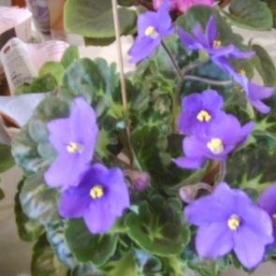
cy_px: 154
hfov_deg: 35.9
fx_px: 424
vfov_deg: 36.0
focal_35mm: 47
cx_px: 172
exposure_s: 1/4
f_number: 2.8
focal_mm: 5.8
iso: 139
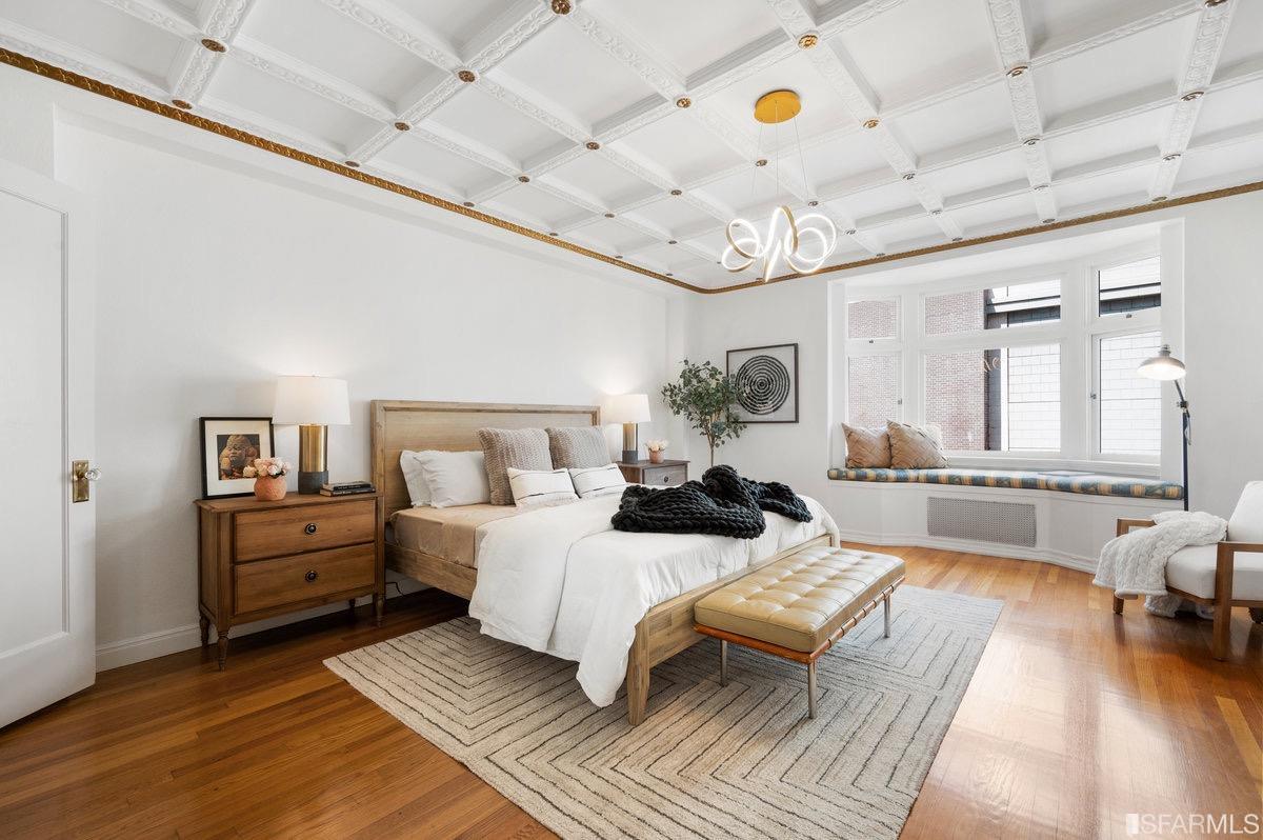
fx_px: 543
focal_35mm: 16
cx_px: 632
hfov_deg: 98.6
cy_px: 420
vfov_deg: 75.4
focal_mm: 15.5
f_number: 9
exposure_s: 1/13
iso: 400
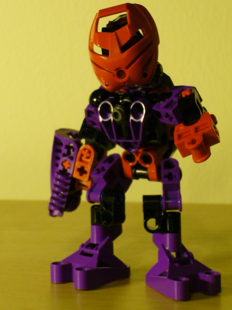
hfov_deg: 10.3
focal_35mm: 144
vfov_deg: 13.7
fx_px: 1287
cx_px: 116
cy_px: 155
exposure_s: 1/15
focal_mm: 17.4
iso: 200
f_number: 5
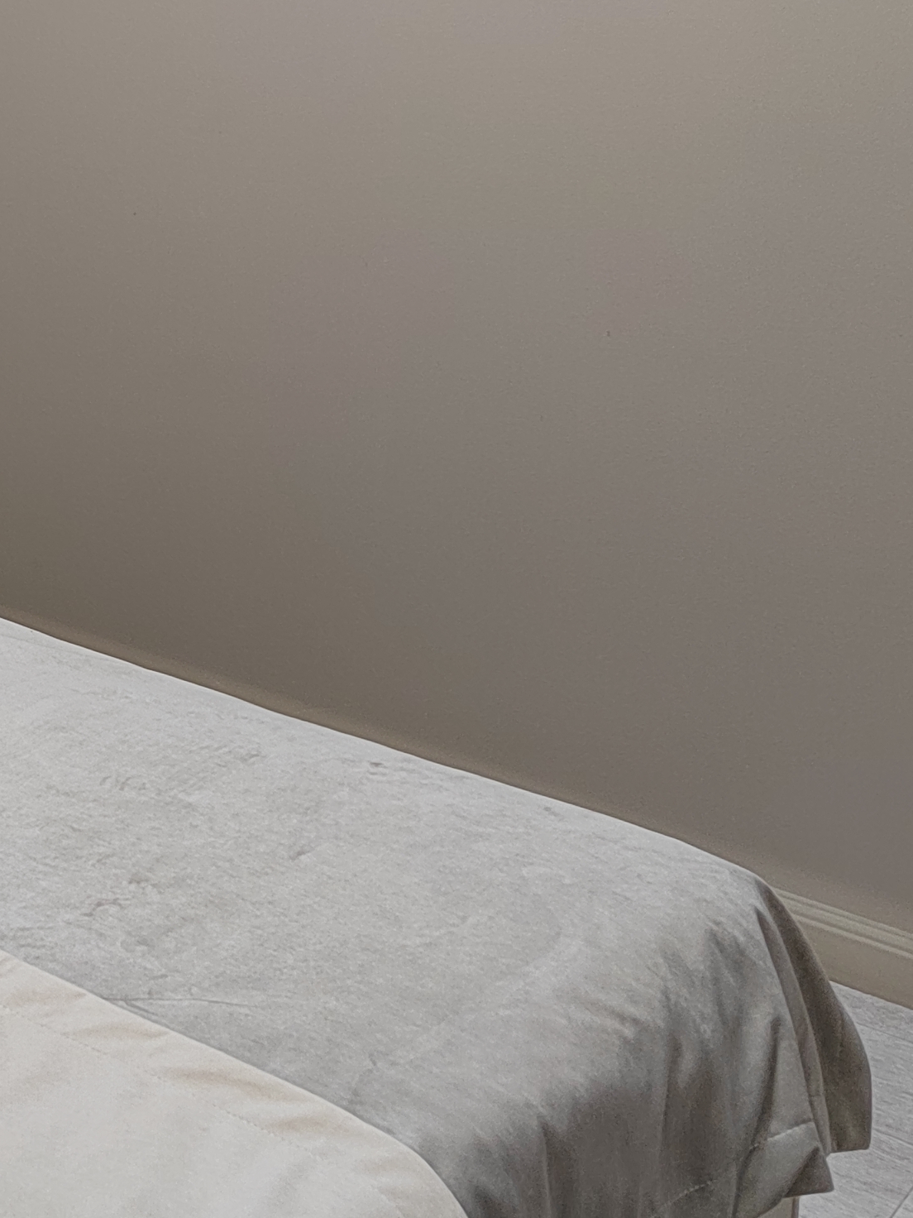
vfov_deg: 30.5
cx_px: -95
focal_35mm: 61
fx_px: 2145
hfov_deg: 22.6
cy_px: 150
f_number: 1.9
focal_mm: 5.52
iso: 759
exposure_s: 1/100
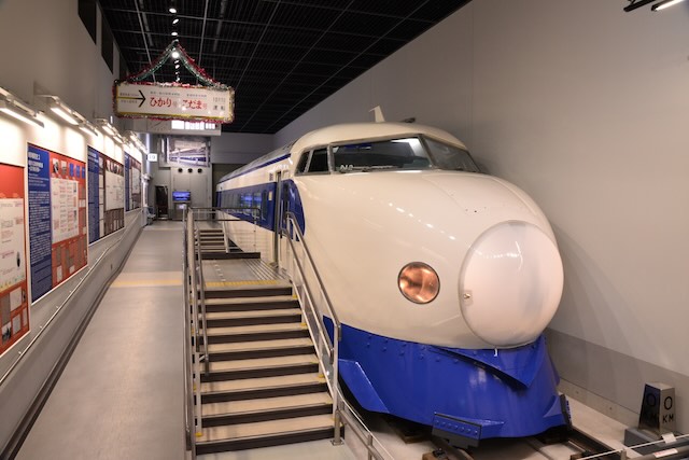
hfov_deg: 73.7
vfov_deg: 53.2
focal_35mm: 24
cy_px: 230
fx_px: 459
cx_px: 344
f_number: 14
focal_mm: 24
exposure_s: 1/4
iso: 800
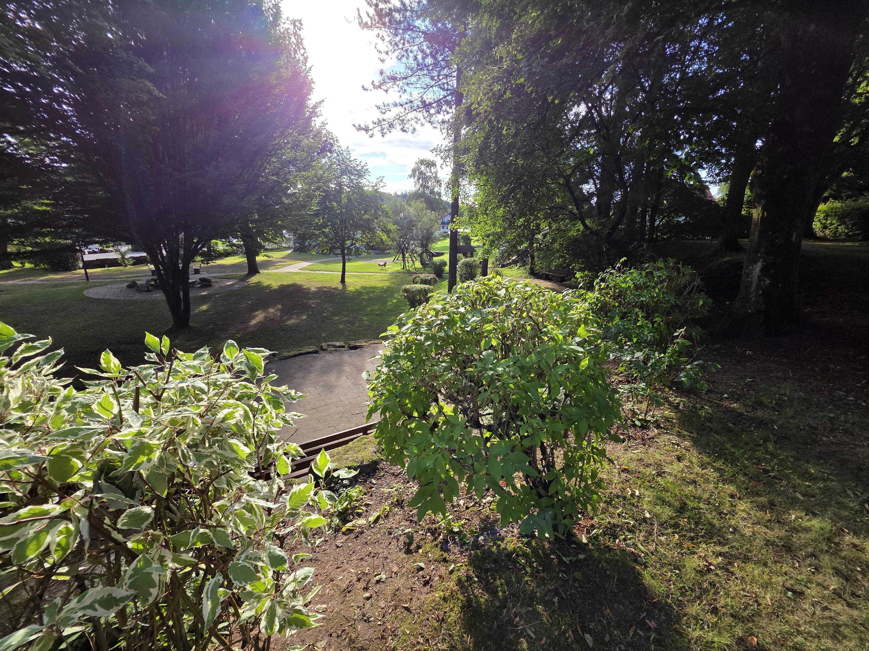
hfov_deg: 106.2
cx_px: 434
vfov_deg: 89.9
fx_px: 326
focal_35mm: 13
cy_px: 326
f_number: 1.9
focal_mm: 2.2
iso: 40
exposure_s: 1/631
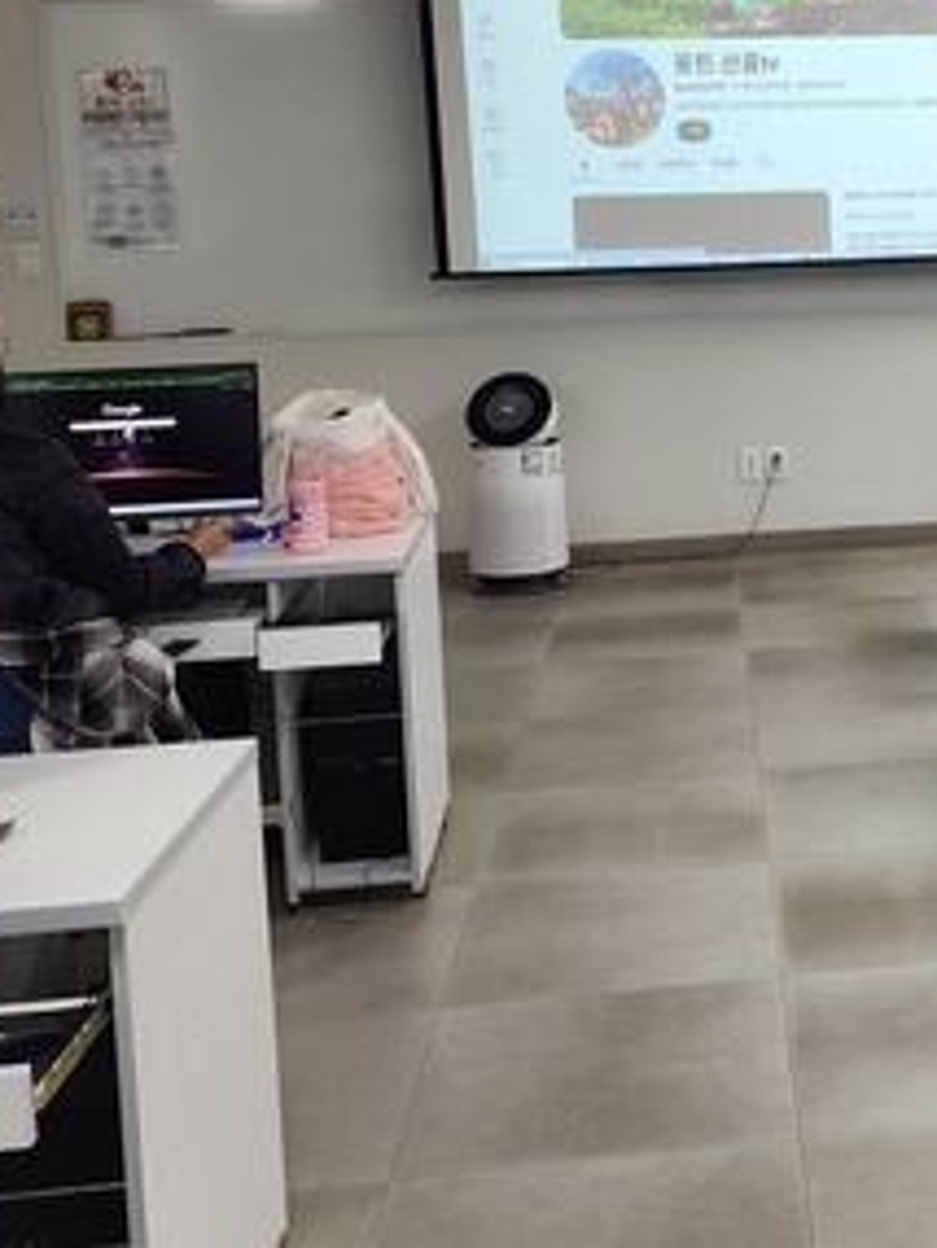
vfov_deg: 34.9
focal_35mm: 54
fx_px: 1947
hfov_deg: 25.4
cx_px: 981
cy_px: 350
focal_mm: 6.4
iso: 100
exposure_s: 1/120
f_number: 1.8
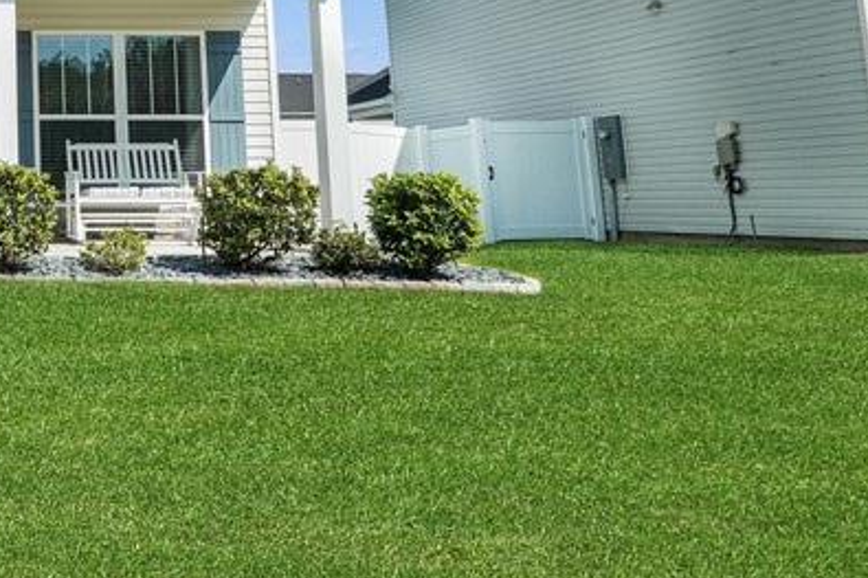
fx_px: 1060
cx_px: -138
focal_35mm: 44
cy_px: 37
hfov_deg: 36.1
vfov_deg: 29.0
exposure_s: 1/800
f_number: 9
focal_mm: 16
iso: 320
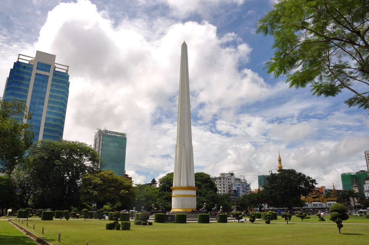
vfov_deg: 47.8
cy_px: 122
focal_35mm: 27
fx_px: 276
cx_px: 184
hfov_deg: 67.4
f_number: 9
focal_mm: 18
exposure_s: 1/320
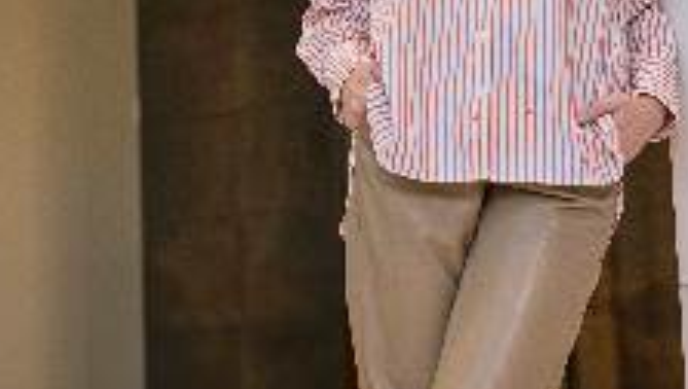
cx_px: 395
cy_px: -36
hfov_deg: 17.5
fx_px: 2228
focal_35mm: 122
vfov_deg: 9.9
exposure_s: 1/160
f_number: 4
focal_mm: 52
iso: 640
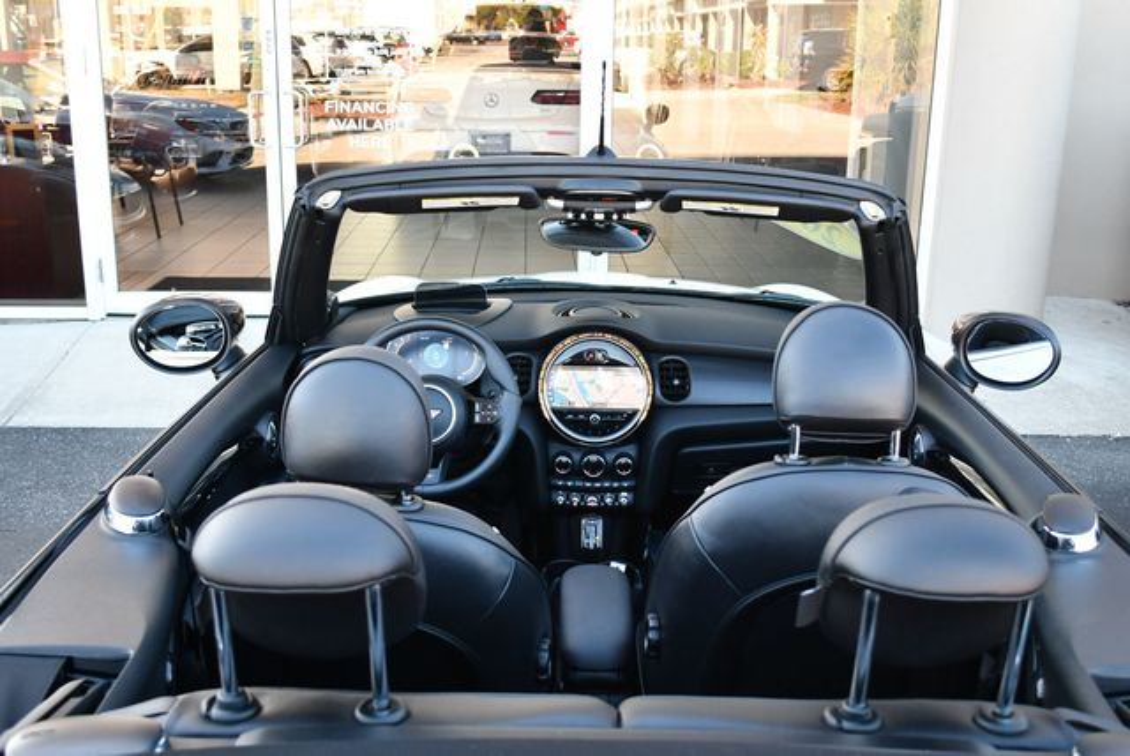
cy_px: 378
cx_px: 565
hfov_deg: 48.4
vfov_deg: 33.5
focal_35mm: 40
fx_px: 1257
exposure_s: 1/250
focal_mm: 20
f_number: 3.8
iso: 560
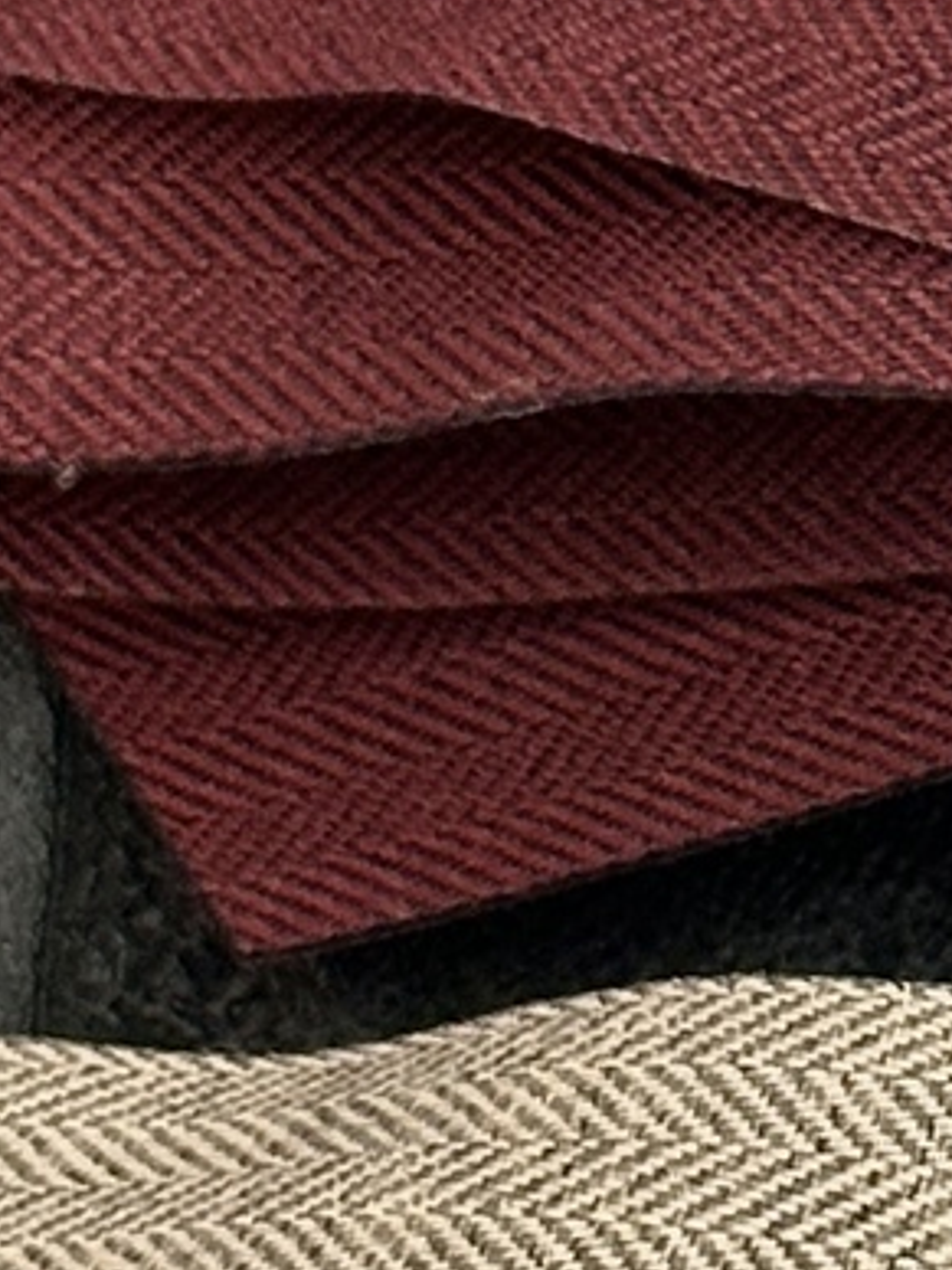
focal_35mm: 297
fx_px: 10891
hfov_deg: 4.9
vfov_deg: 6.7
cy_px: 943
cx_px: 1839
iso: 160
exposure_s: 1/50
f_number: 1.78
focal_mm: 6.86
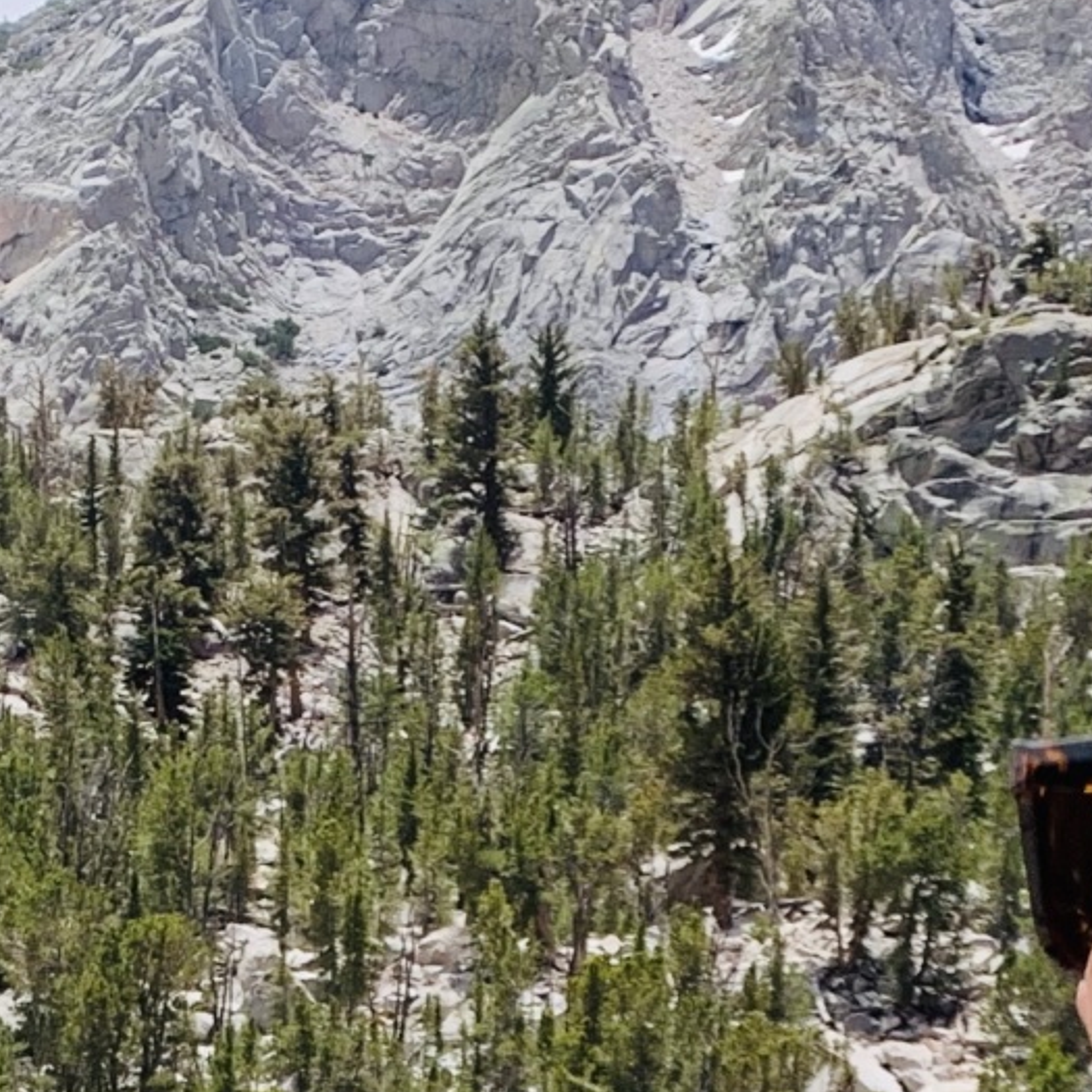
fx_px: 3997
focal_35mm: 112
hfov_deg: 15.5
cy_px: 1450
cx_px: 420
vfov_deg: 14.8
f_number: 1.8
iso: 25
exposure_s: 1/1513
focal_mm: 4.25
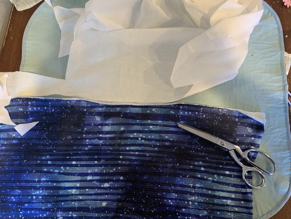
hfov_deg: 67.3
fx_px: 219
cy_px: 110
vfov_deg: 53.1
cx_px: 146
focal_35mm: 26
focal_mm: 4.25
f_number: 1.8
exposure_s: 1/60
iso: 200
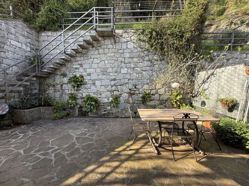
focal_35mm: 14
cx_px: 124
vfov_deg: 85.6
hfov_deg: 102.1
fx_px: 101
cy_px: 93
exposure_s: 1/207
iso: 50
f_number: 2.2
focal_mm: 2.22
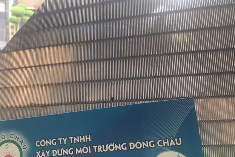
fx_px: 202
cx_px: 118
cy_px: 79
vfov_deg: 42.3
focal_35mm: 31
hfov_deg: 60.3
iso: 32
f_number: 2.2
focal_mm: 4.15
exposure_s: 1/33
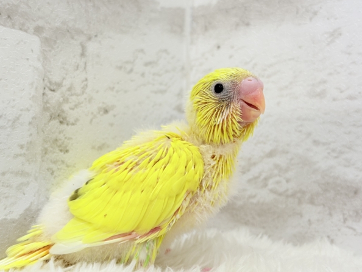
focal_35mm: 56
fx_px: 586
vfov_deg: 26.1
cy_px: 143
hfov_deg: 34.3
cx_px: 168
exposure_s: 1/50
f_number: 1.6
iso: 32
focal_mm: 5.96
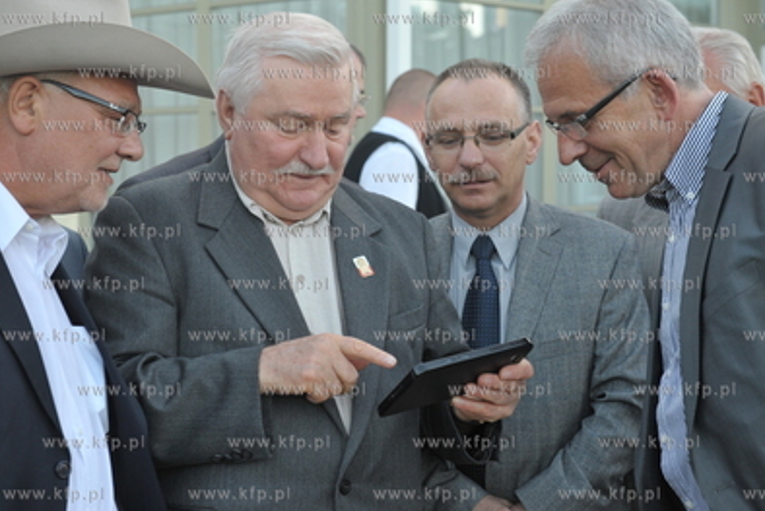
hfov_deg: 28.4
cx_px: 382
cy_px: 256
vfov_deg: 19.2
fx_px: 1509
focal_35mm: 71
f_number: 5.6
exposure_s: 1/250
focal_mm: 70
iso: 800
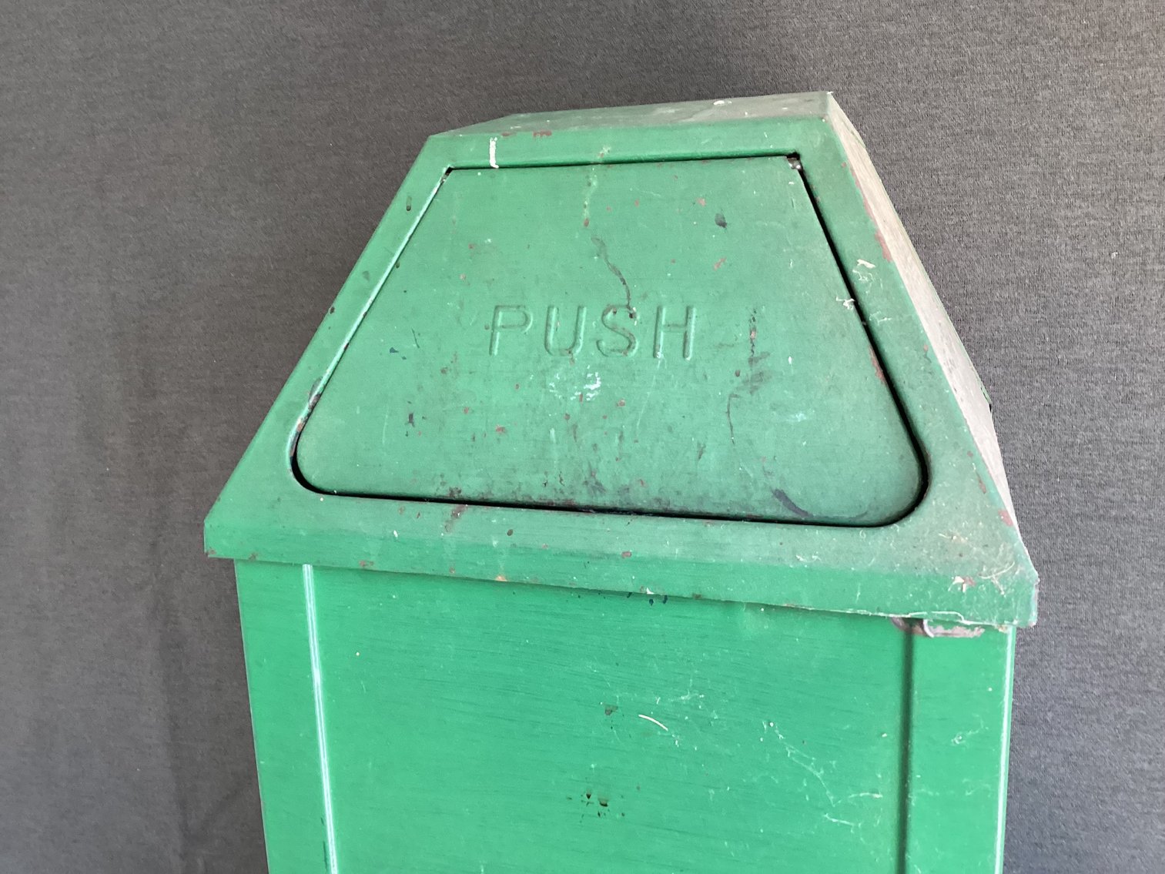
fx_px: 1043
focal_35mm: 31
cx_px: 582
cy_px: 437
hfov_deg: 58.3
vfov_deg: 45.4
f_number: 2.4
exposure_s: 1/60
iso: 160
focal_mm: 3.3
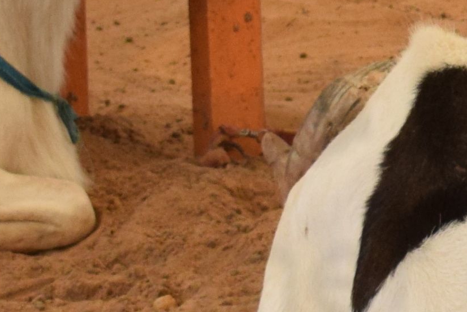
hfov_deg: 4.0
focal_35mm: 501
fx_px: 6500
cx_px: 1127
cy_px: -86
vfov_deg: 2.7
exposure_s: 1/250
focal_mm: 46
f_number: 7.1
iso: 640
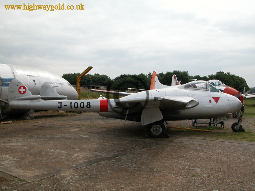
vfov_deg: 40.7
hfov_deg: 52.6
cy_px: 96
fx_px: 258
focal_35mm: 35
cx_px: 128
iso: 100
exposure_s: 1/285
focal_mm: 8.9
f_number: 7.1
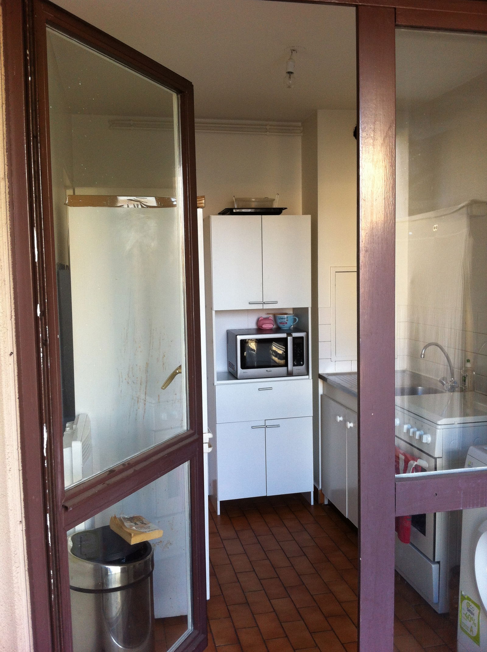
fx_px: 658
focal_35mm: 35
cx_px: 244
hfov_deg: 40.6
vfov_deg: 52.7
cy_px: 326
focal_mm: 3.85
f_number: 2.8
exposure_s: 1/25
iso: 80
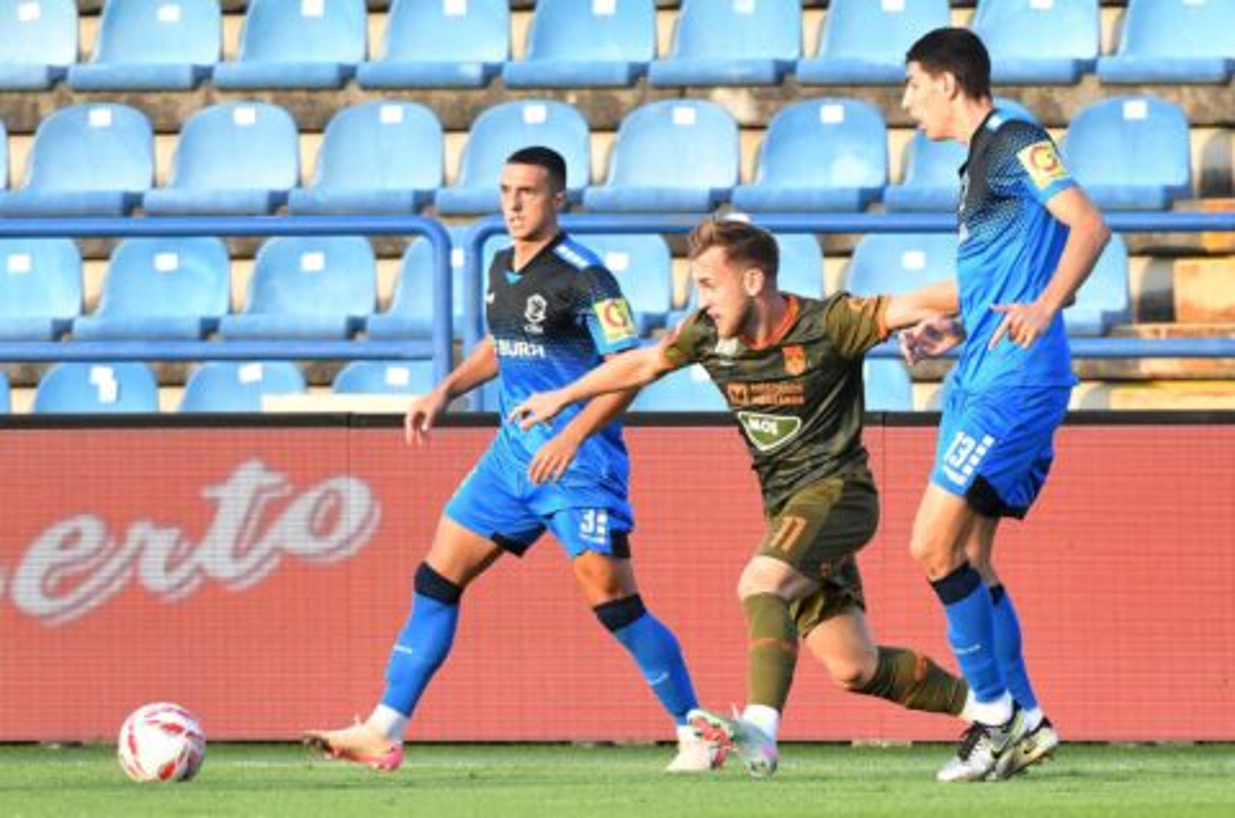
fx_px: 11983
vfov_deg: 3.9
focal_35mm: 350
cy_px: 409
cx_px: 618
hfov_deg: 5.9
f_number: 5
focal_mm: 350
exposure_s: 1/1600
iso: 1600
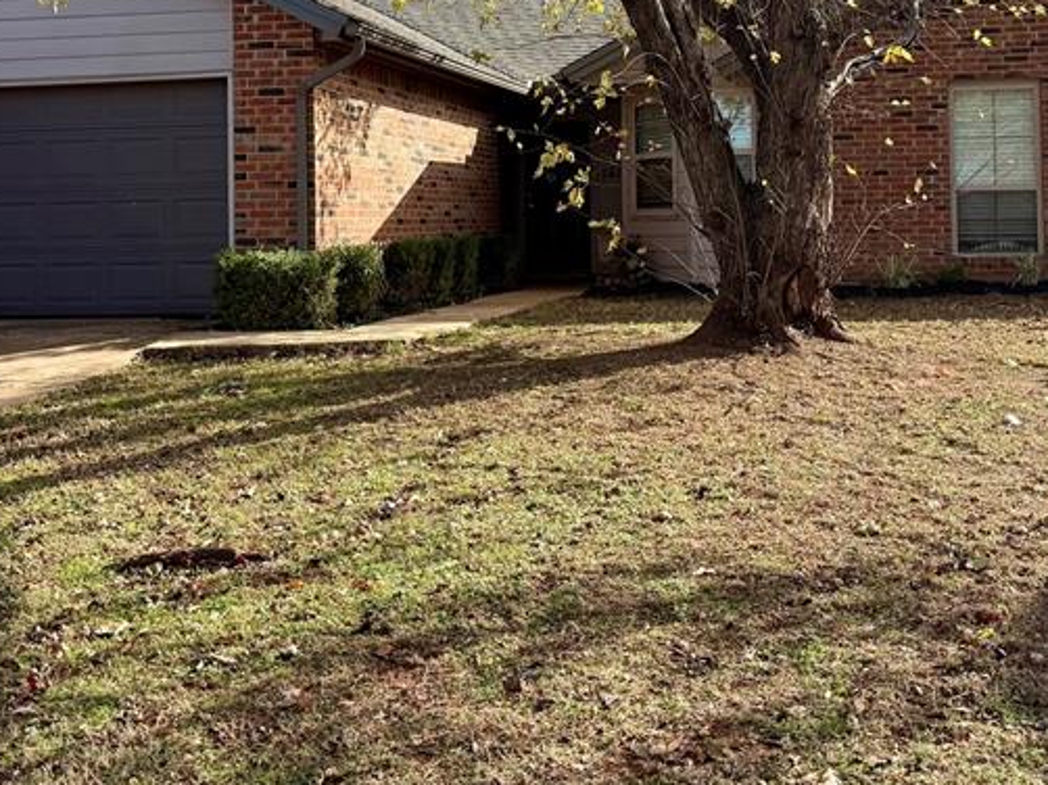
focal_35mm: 49
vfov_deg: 29.0
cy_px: 154
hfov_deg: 38.9
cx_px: 537
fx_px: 1483
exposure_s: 1/3584
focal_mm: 6.76
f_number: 1.78
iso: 100
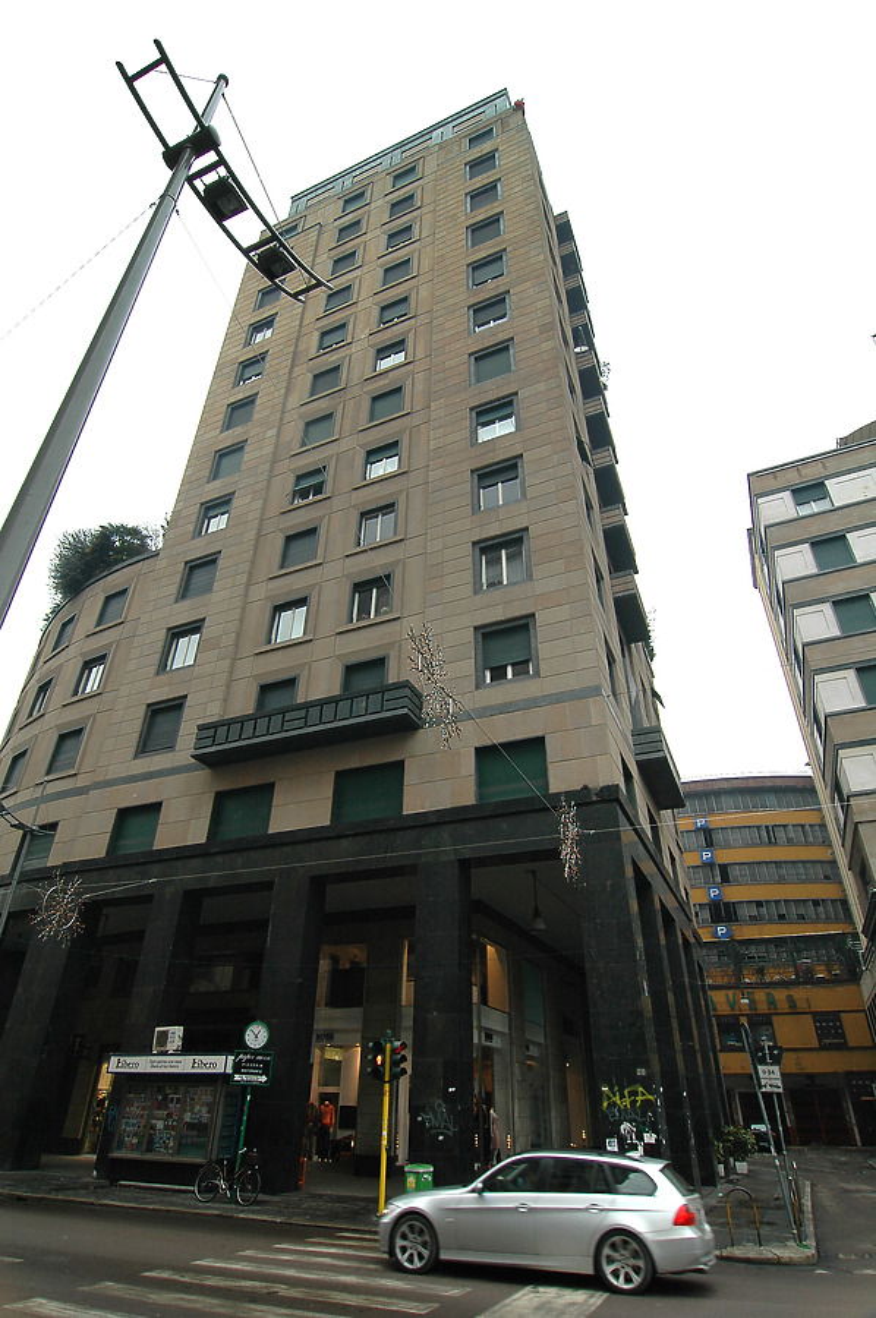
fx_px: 658
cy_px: 659
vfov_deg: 90.1
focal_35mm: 18
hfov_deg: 67.3
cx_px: 438
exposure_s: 1/60
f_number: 9
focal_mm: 12
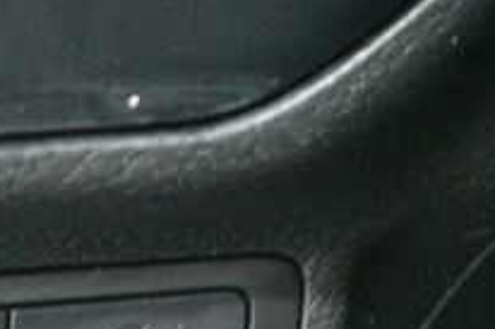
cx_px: -245
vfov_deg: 5.6
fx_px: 3325
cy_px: 432
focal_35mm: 242
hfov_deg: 8.3
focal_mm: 52
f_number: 5.6
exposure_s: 1/15
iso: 12800
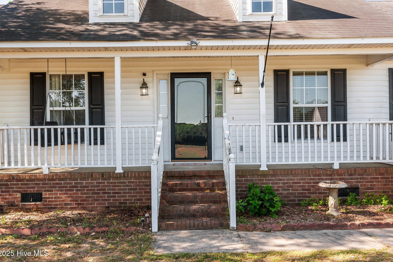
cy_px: 131
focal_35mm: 36
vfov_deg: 36.9
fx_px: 393
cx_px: 193
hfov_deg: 53.1
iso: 400
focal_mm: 35
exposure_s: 1/250
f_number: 7.1
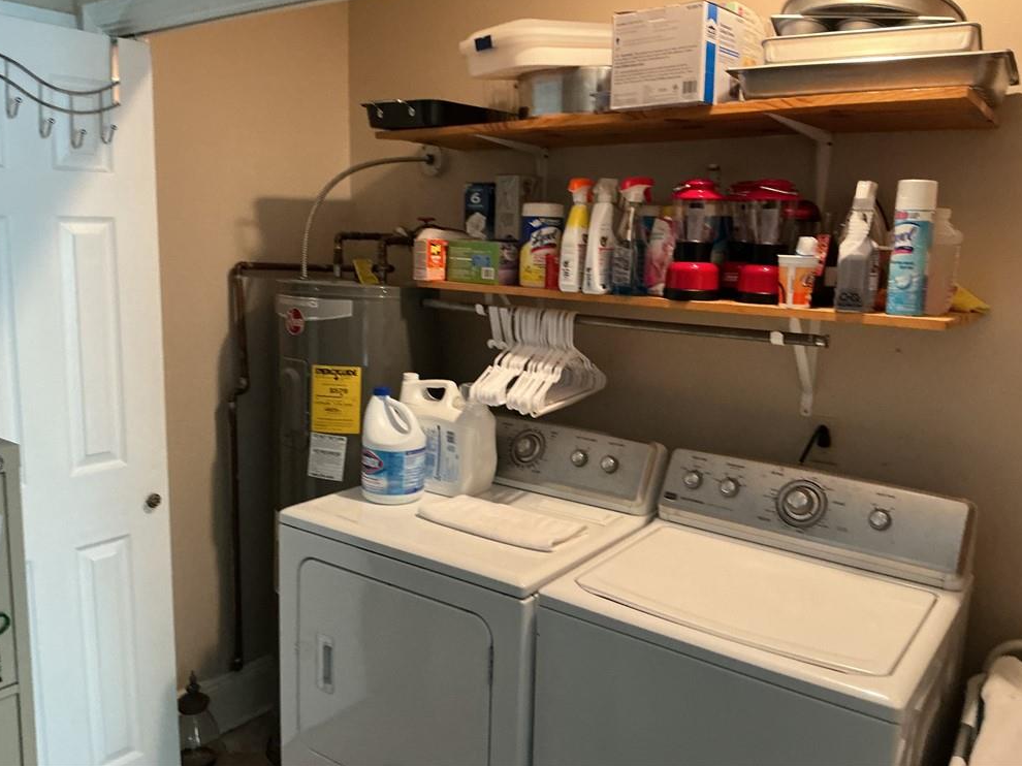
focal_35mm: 30
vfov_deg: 46.8
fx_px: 886
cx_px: 515
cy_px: 371
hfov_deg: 60.0
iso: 250
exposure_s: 1/30
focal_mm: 3
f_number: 1.8
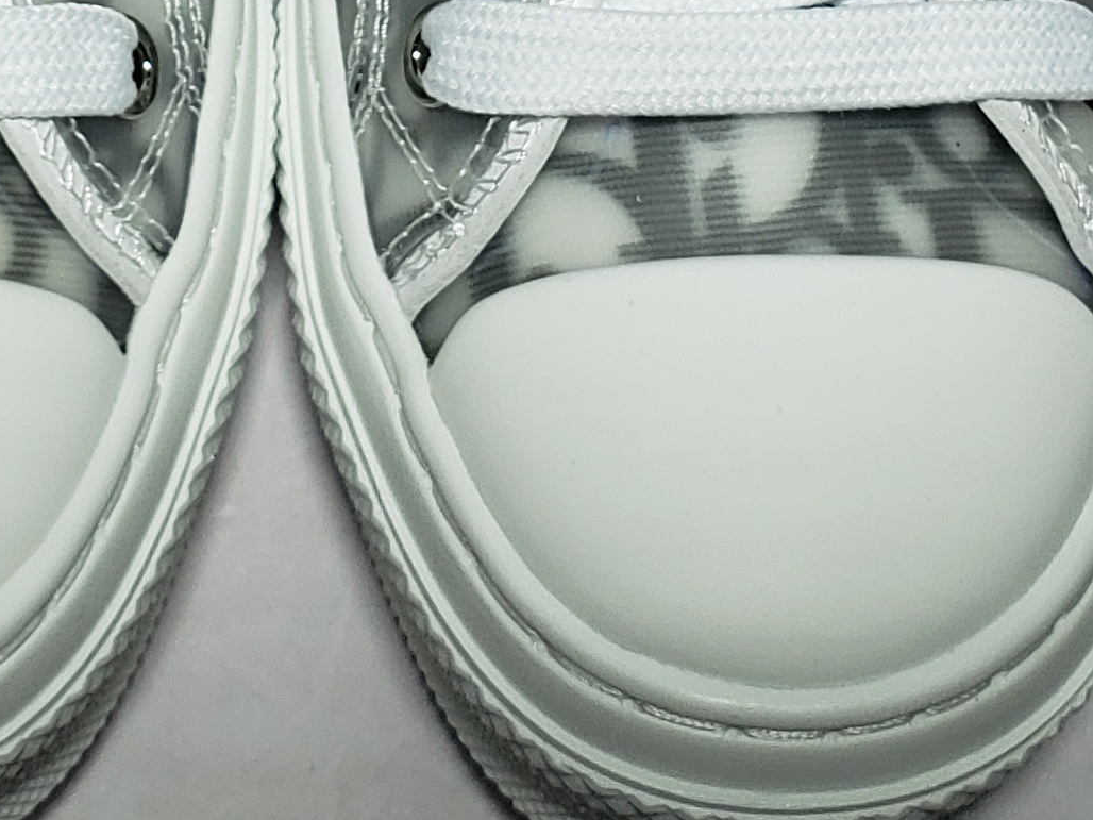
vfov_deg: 13.5
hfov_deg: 19.2
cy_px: -498
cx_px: 312
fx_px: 3221
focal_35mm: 102
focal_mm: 4.3
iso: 50
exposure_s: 1/255
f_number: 2.4
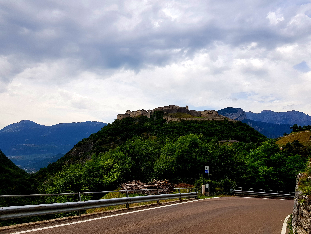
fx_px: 234
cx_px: 156
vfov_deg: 53.1
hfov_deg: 67.3
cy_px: 117
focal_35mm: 26
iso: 40
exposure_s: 1/2792
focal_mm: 4.3
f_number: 1.7
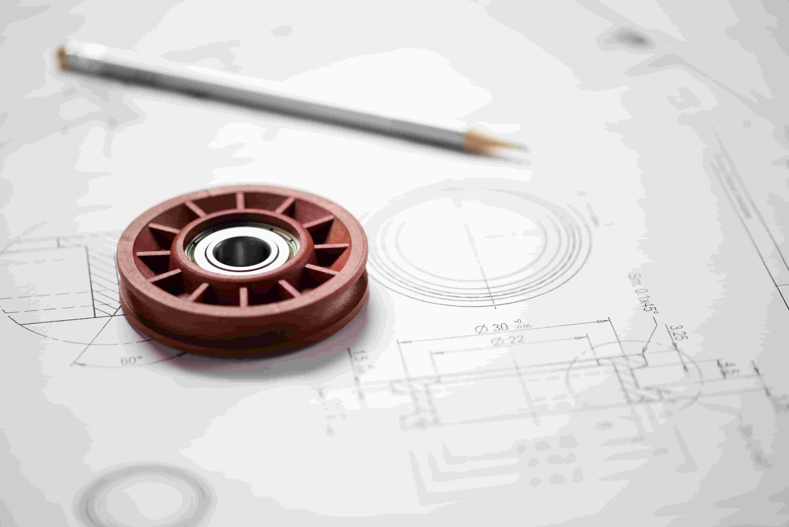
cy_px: 264
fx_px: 2302
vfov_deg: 13.1
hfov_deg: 19.4
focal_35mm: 105
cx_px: 394
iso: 500
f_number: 3
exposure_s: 1/100
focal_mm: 105
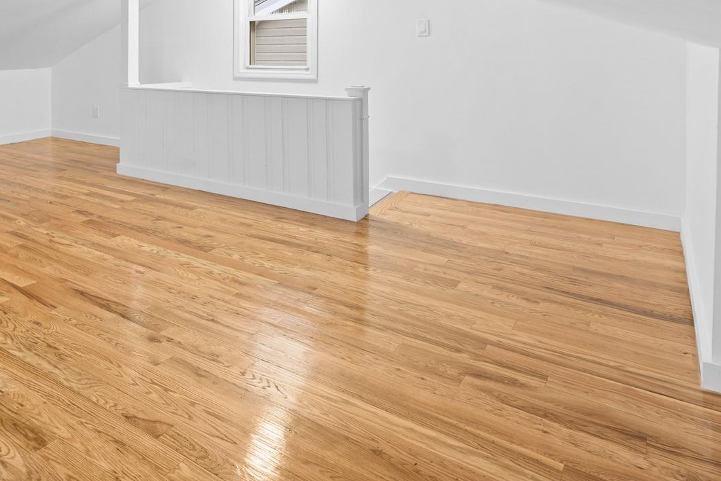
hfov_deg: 58.1
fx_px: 541
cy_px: 73
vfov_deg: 44.7
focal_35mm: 27
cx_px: 77
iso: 320
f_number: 10
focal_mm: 14
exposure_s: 1/2
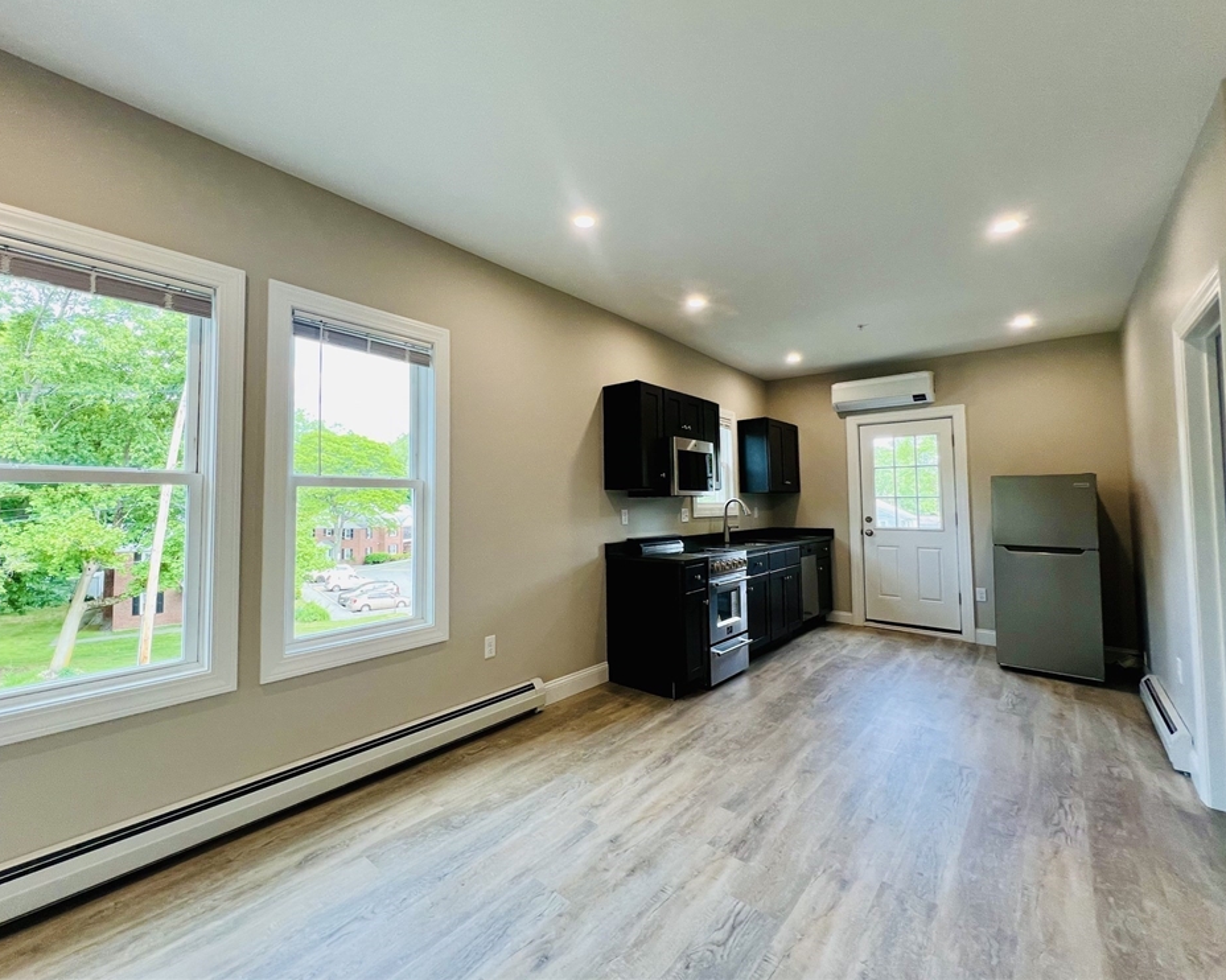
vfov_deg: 87.9
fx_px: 508
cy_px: 474
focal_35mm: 14
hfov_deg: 100.5
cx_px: 567
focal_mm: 1.57
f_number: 1.8
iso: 80
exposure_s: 1/120
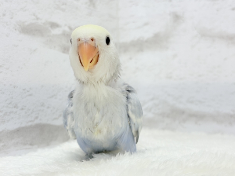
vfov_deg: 28.0
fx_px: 353
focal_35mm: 52
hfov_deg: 36.8
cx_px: 118
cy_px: 88
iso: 32
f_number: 1.6
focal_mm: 5.96
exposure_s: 1/50
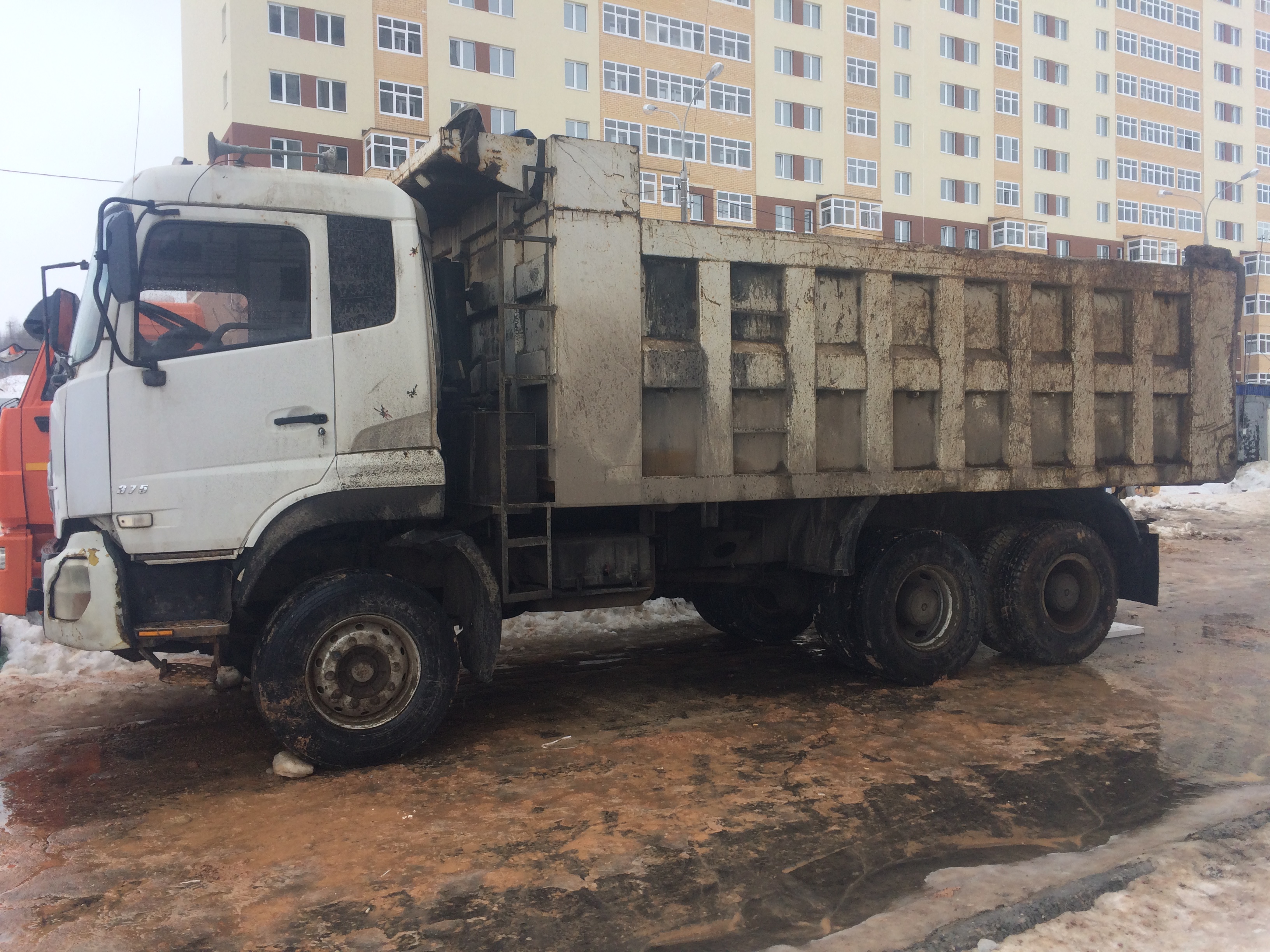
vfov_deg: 48.2
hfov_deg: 61.7
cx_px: 635
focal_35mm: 29
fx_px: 1064
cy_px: 476
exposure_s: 1/436
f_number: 2.2
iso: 32
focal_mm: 4.15
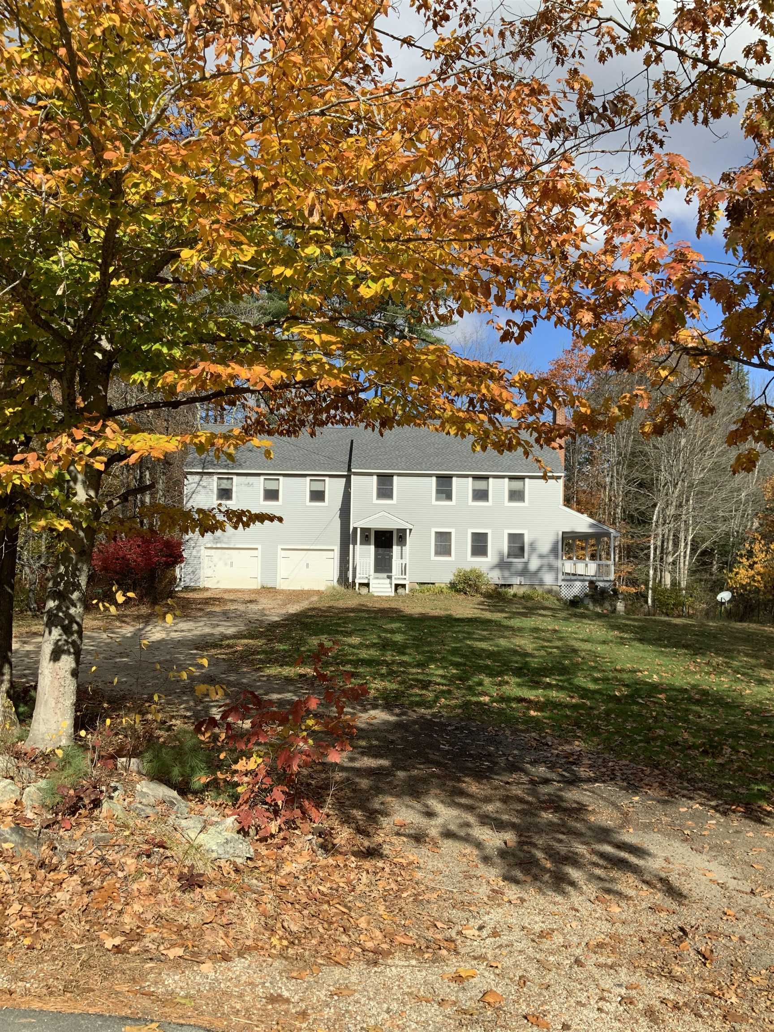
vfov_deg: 61.7
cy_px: 516
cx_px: 387
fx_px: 865
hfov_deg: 48.2
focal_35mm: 29
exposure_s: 1/1848
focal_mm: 3
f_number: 1.8
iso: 16
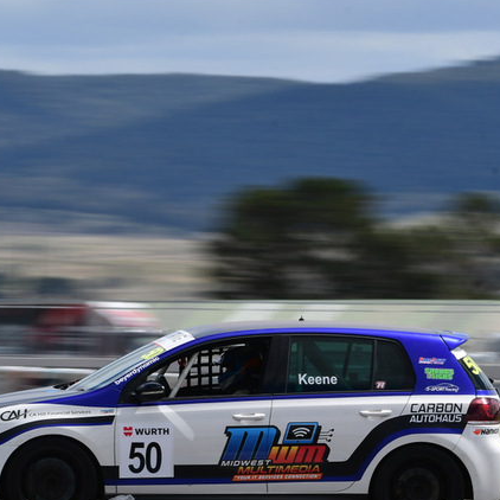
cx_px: 231
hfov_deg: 3.6
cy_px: 302
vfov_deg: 3.6
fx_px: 7893
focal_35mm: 483
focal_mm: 200
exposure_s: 1/125
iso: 100
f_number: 14
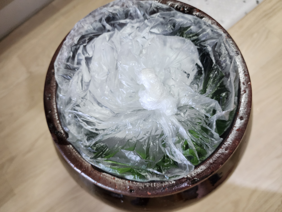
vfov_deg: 58.9
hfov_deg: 73.9
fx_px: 187
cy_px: 106
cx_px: 141
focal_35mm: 23
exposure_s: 1/120
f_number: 1.8
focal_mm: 6.4
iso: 640
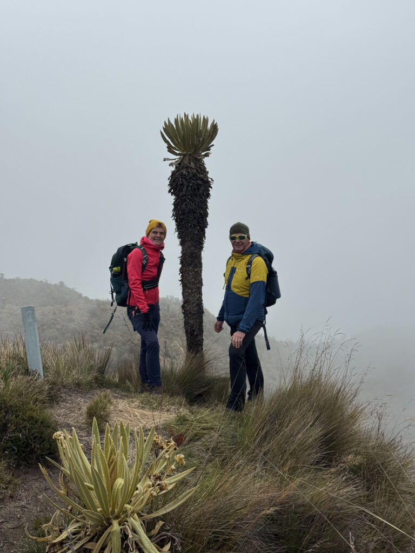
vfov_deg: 39.7
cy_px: 276
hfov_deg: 30.3
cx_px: 208
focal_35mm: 48
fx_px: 767
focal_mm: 6.76
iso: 64
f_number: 1.78
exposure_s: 1/3425
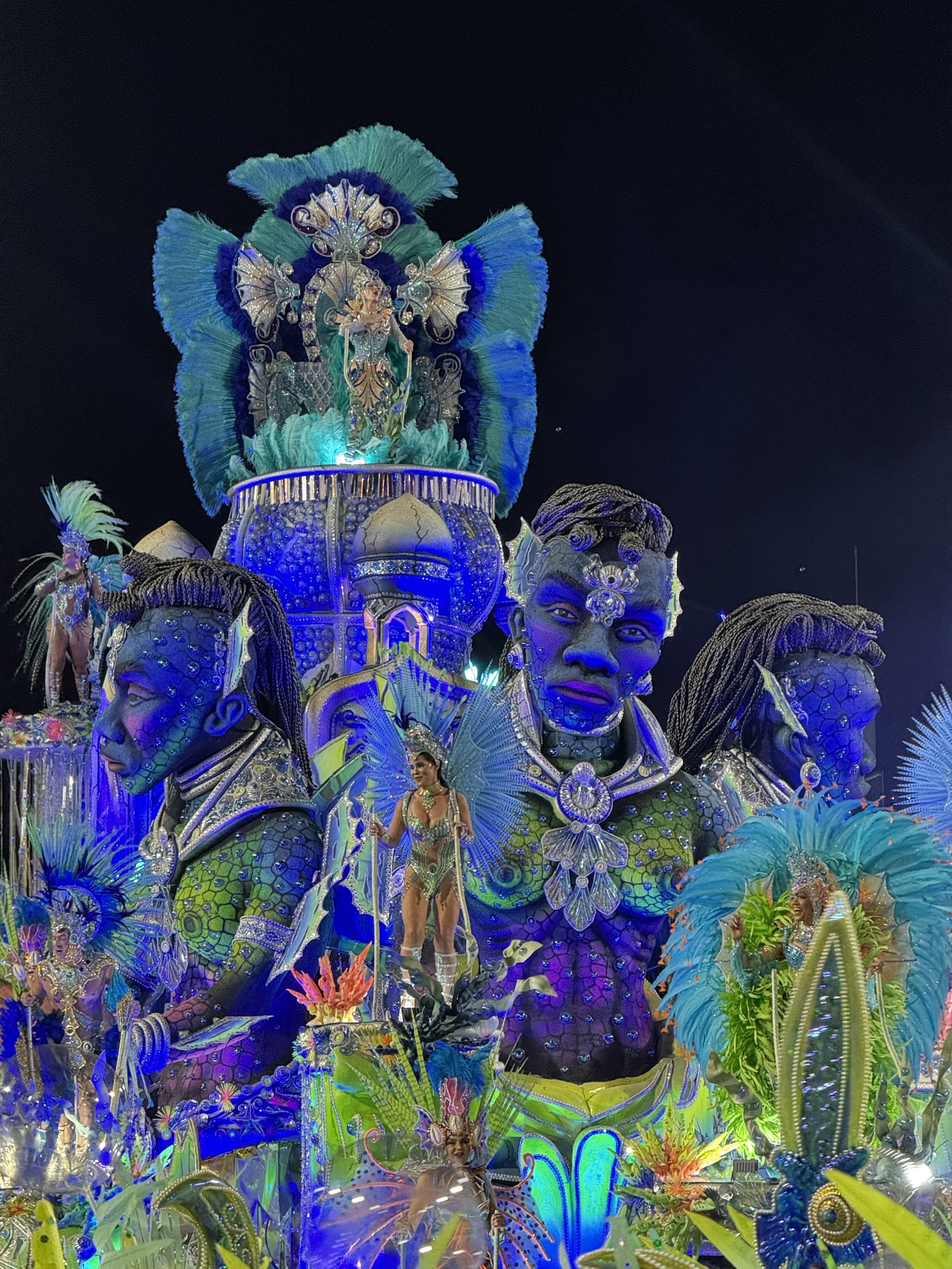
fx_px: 4400
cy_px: 634
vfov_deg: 16.4
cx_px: 476
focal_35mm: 120
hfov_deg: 12.3
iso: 400
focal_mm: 15.66
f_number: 2.8
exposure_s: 1/60
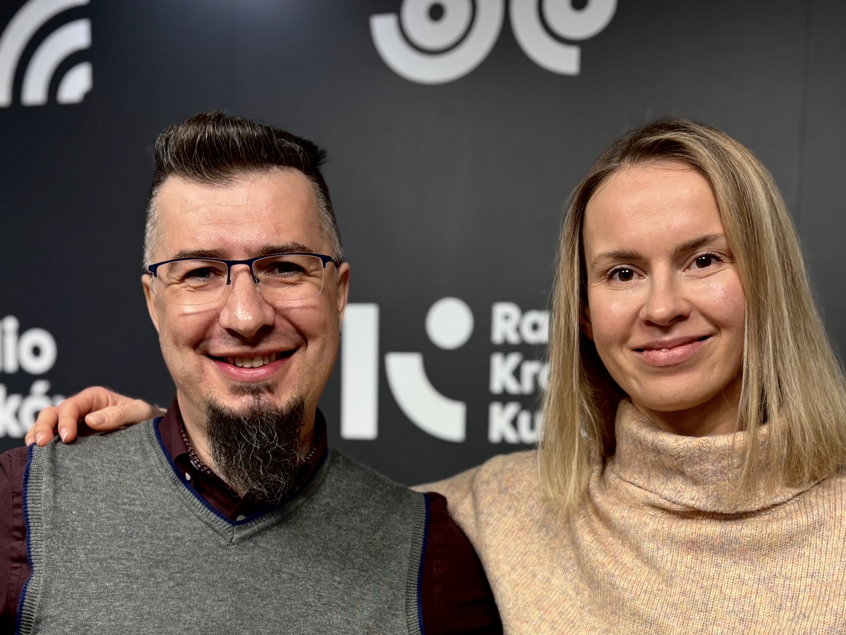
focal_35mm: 48
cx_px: 437
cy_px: 546
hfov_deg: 39.6
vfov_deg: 29.3
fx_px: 1173
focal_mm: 5.96
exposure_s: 1/50
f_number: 1.6
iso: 160
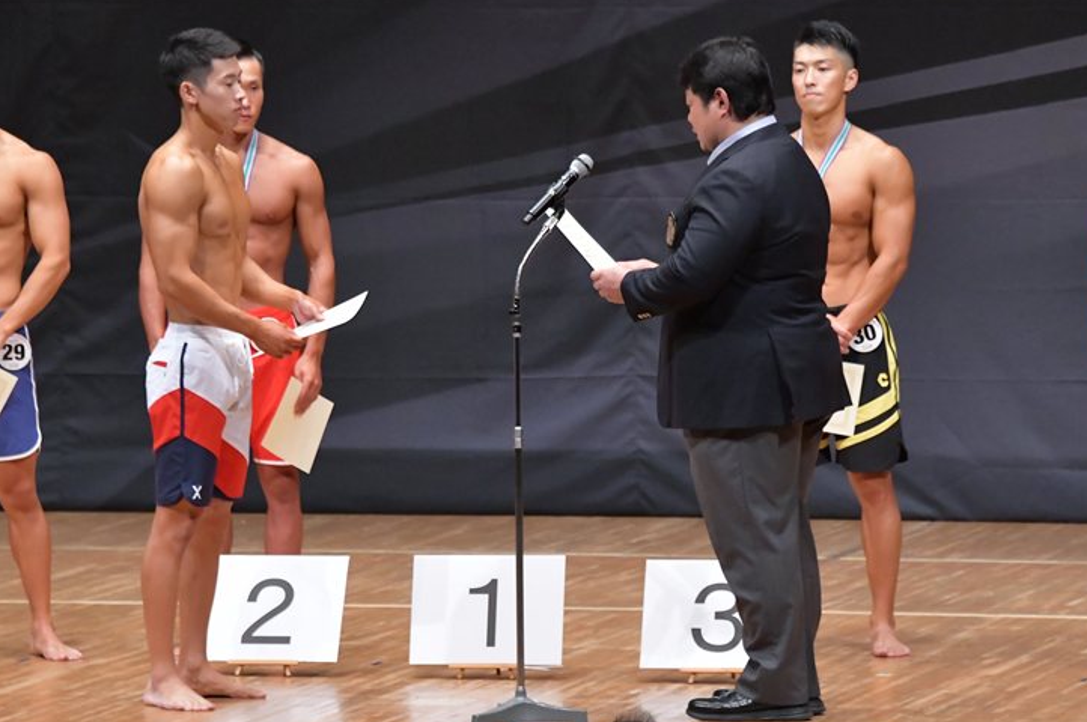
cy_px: 379
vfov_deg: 4.7
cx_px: 556
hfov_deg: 7.1
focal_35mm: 290
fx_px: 8748
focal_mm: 180
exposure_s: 1/400
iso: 8000
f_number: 5.6
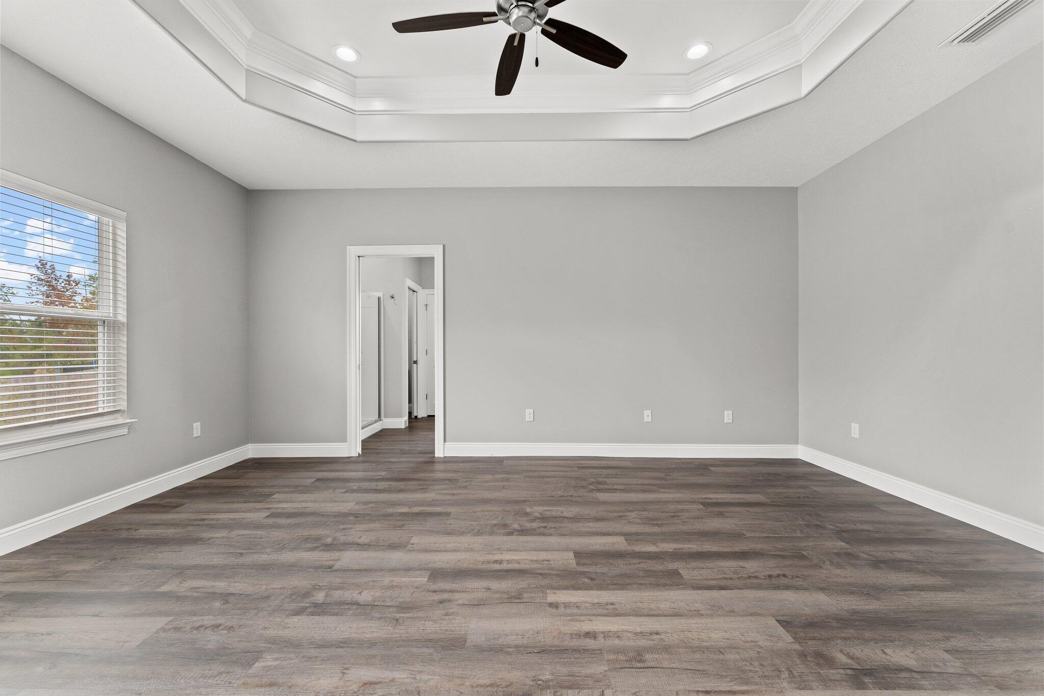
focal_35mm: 14
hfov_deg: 104.3
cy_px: 348
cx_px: 522
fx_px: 406
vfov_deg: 81.2
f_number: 8
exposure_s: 1/8
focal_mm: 14
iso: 400
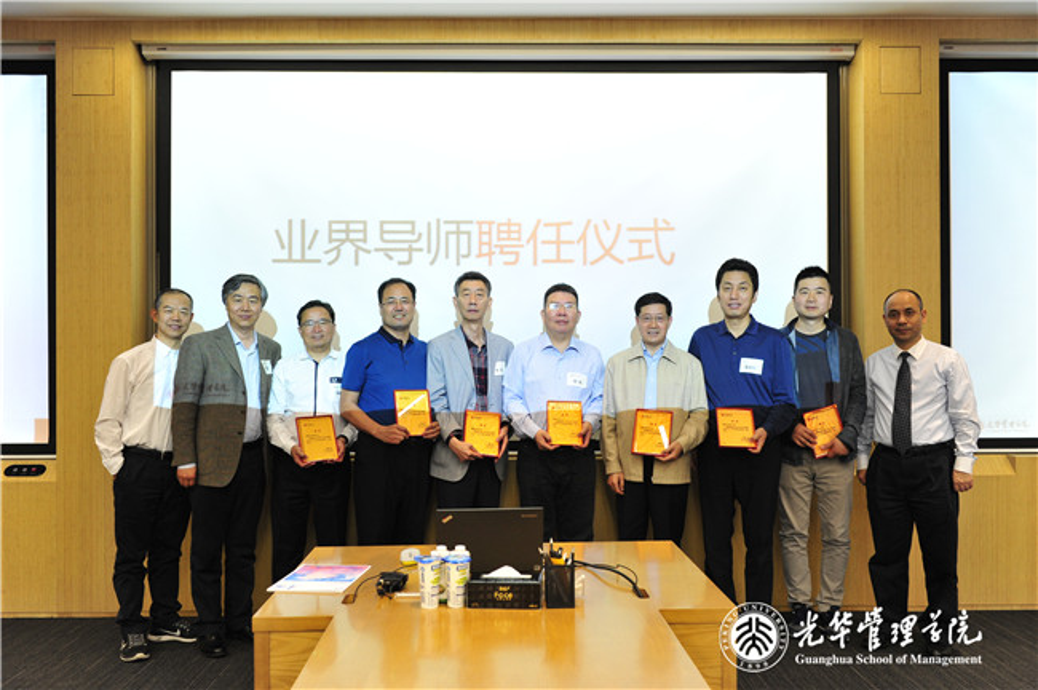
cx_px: 519
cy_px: 345
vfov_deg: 41.0
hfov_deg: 58.8
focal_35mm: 32
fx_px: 922
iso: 1600
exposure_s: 1/90
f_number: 5.6
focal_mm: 32
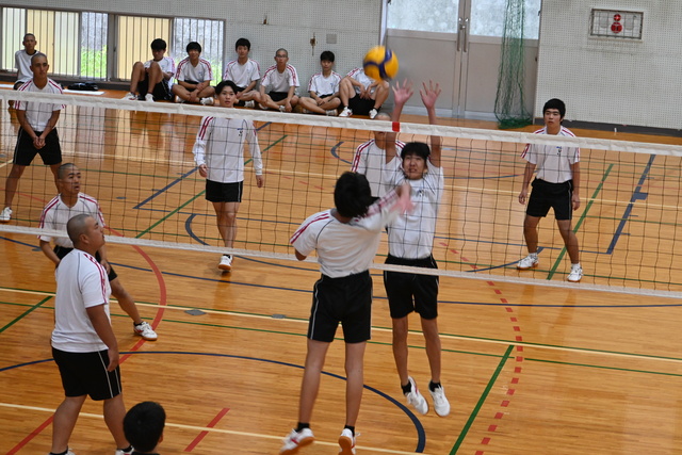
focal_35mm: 105
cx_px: 341
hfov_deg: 19.5
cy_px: 228
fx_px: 1989
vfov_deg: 13.0
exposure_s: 1/125
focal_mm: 70
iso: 2000
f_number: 4.5
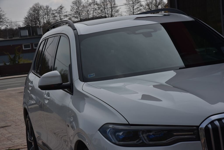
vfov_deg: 15.9
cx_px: 112
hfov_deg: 23.6
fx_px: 535
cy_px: 75
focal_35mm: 86
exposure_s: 1/800
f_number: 14
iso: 500
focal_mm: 86
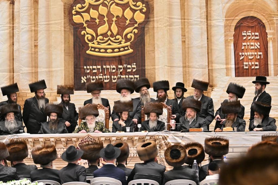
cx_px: 139
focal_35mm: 105
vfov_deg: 13.0
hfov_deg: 19.5
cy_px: 92
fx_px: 811
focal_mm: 70
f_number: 2.8
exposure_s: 1/400
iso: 320
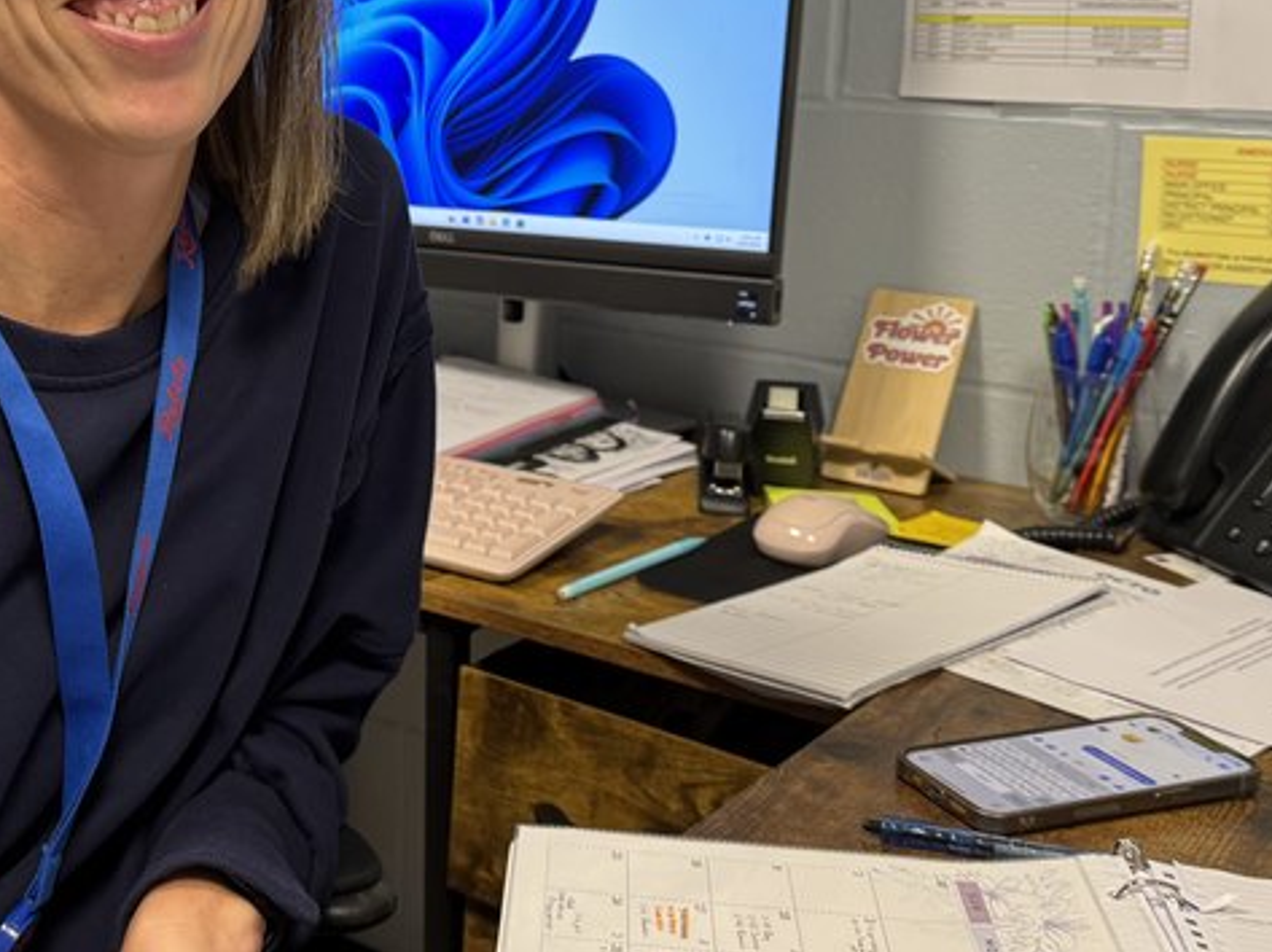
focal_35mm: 52
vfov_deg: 27.8
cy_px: 312
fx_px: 1909
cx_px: 339
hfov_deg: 36.1
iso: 200
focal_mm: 6.76
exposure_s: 1/60
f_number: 1.78
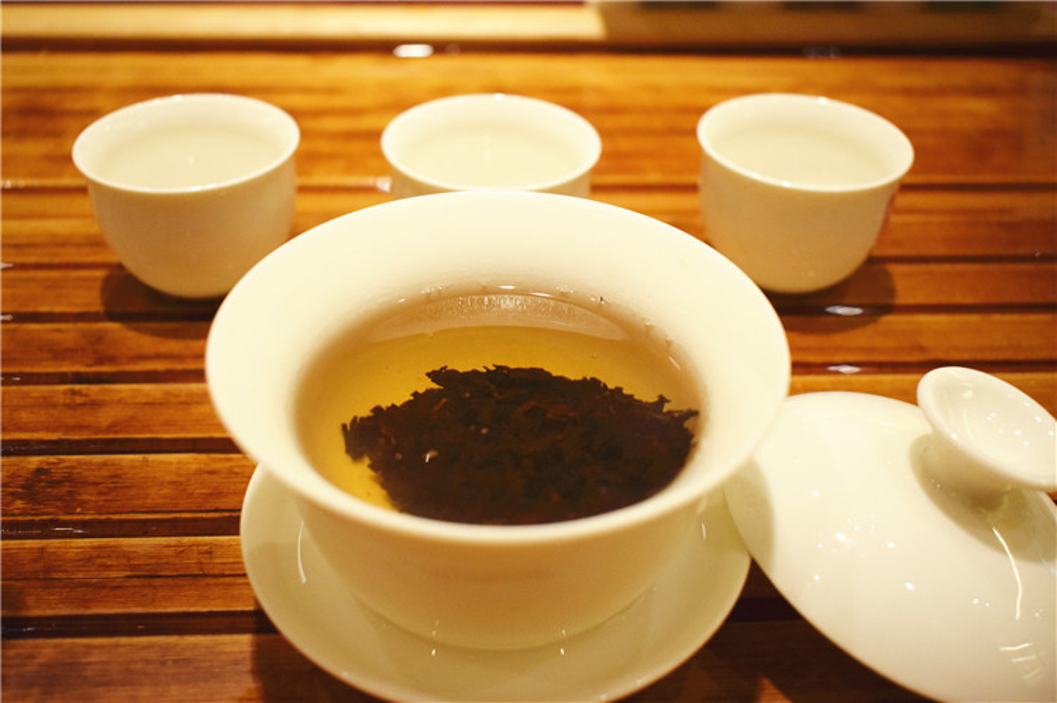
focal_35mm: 39
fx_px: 1144
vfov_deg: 34.2
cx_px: 528
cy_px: 352
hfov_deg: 49.6
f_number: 4
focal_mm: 26
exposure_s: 1/500
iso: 2000
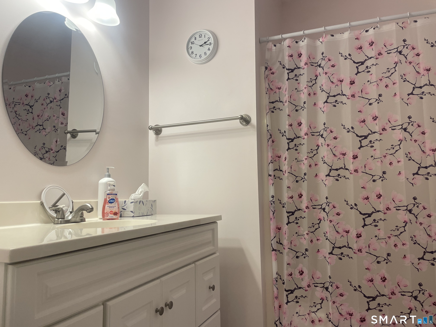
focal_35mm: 26
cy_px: 164
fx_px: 327
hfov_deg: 67.3
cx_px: 218
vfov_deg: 53.1
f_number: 1.6
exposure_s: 1/120
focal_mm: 4.2
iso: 80
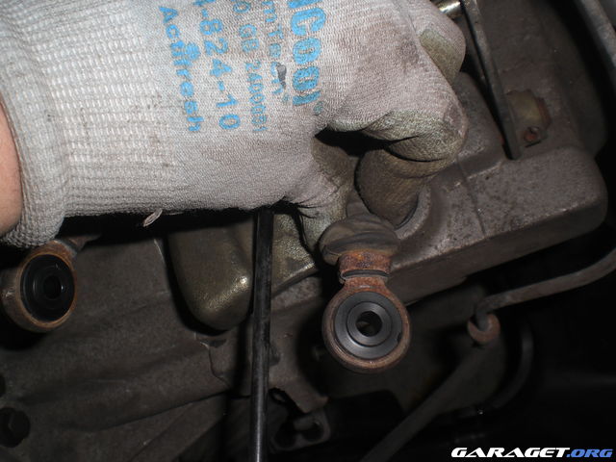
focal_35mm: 36
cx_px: 308
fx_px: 641
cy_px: 231
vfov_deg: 39.7
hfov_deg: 51.4
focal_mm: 6.3
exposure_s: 1/60
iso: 50
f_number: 4.4
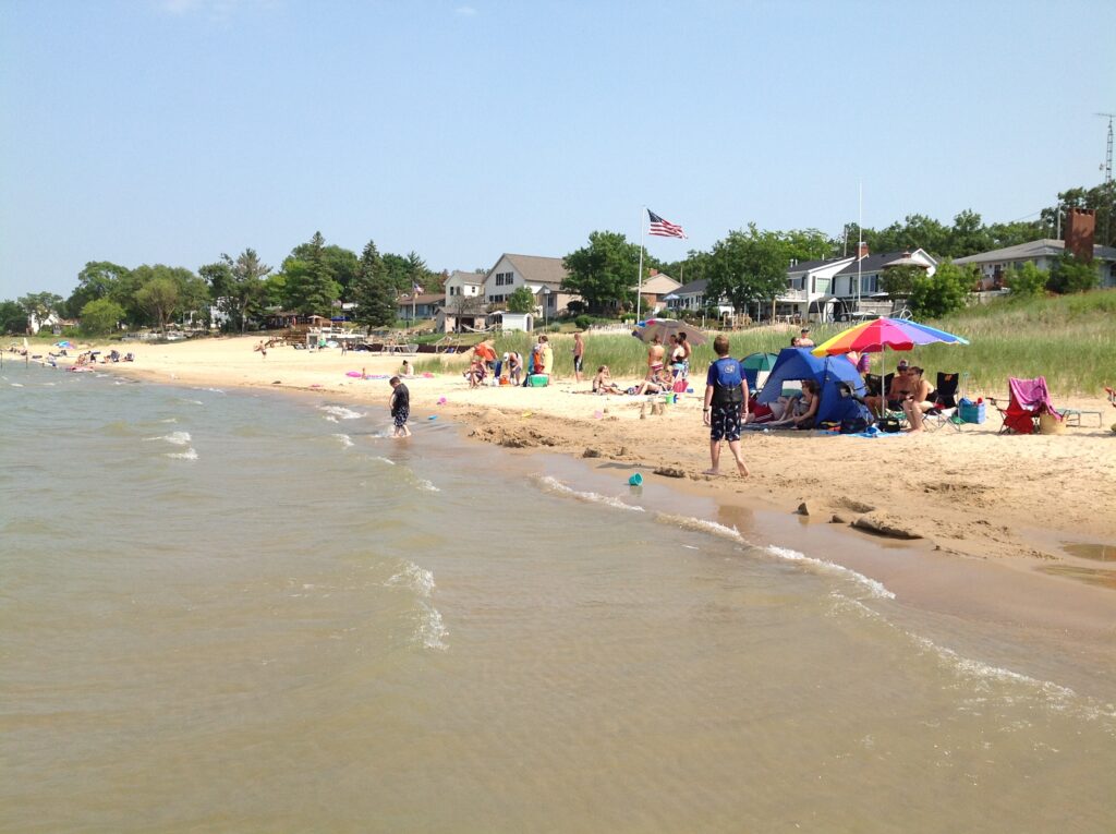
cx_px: 558
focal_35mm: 35
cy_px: 417
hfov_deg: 52.7
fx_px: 1127
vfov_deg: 40.6
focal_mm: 4.28
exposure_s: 1/1890
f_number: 2.4
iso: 80
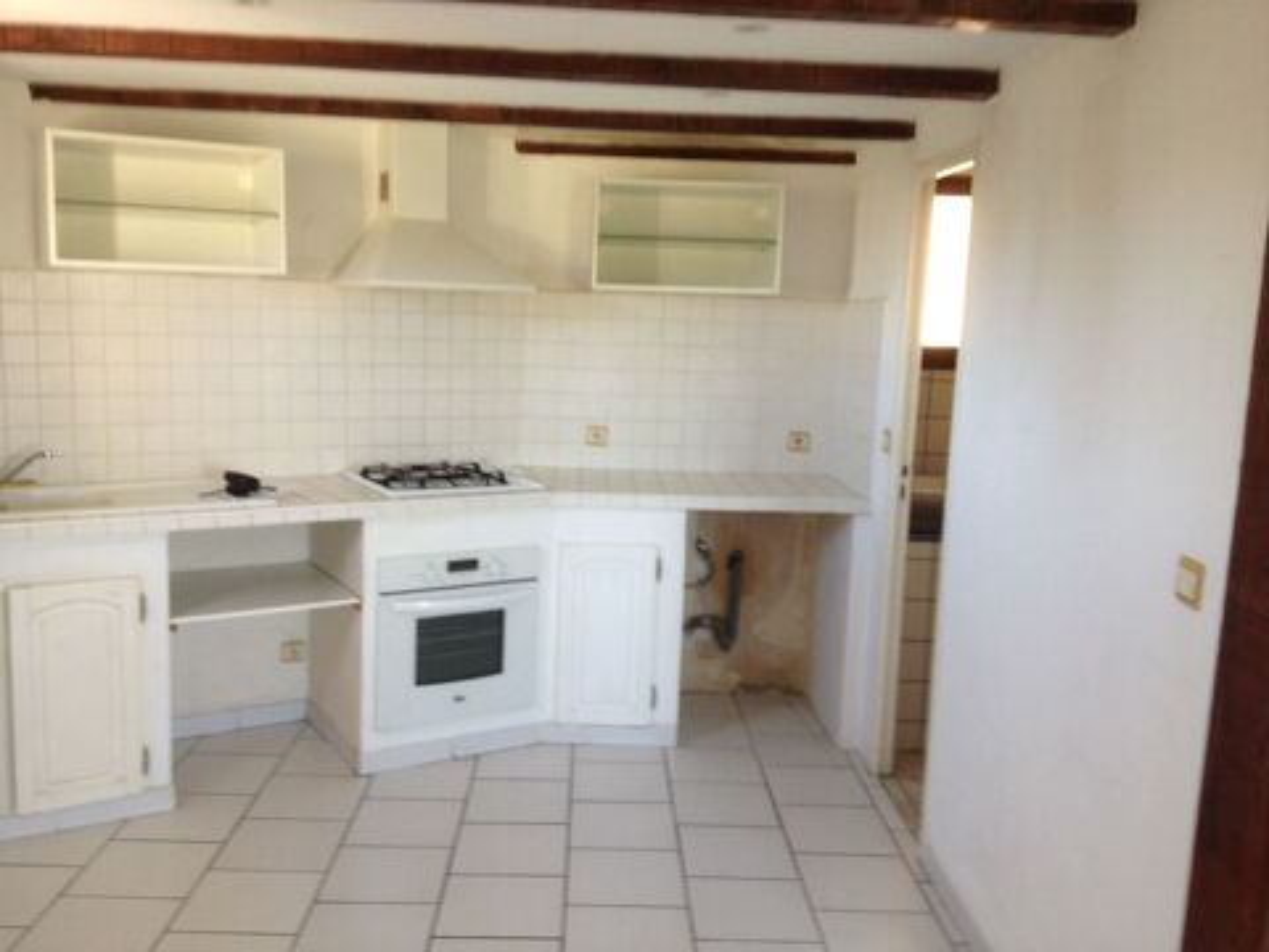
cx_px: 634
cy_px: 476
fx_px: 1283
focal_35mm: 35
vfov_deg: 40.7
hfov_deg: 52.6
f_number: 2.4
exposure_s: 1/20
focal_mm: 4.28
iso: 50
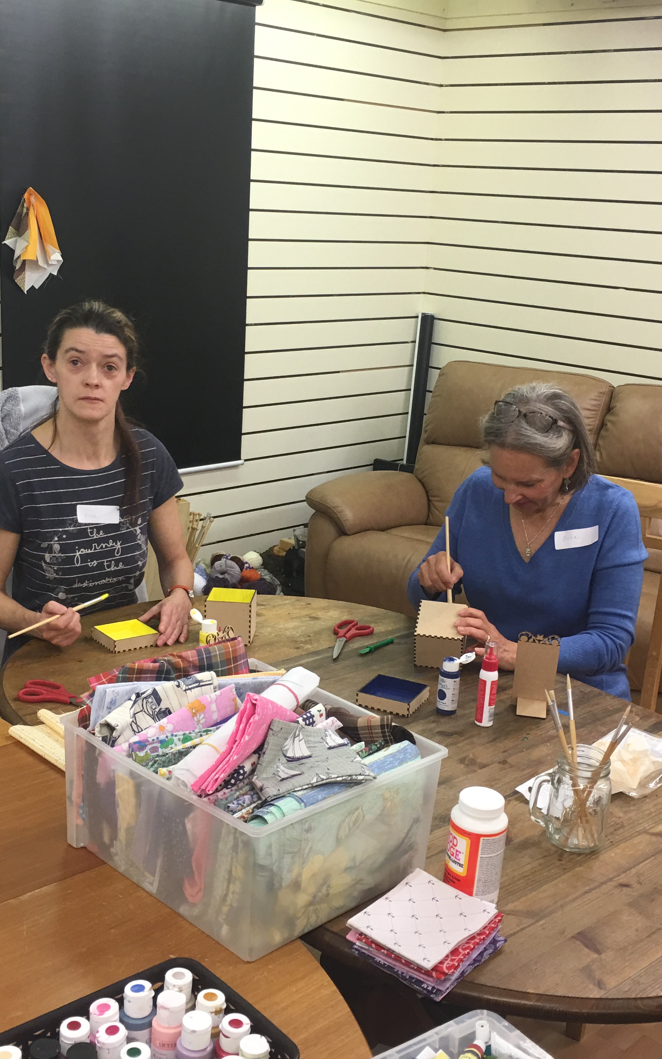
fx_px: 1213
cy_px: 537
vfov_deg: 47.2
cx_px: 326
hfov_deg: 30.5
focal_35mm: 42
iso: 40
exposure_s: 1/33
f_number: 2.2
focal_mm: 4.15
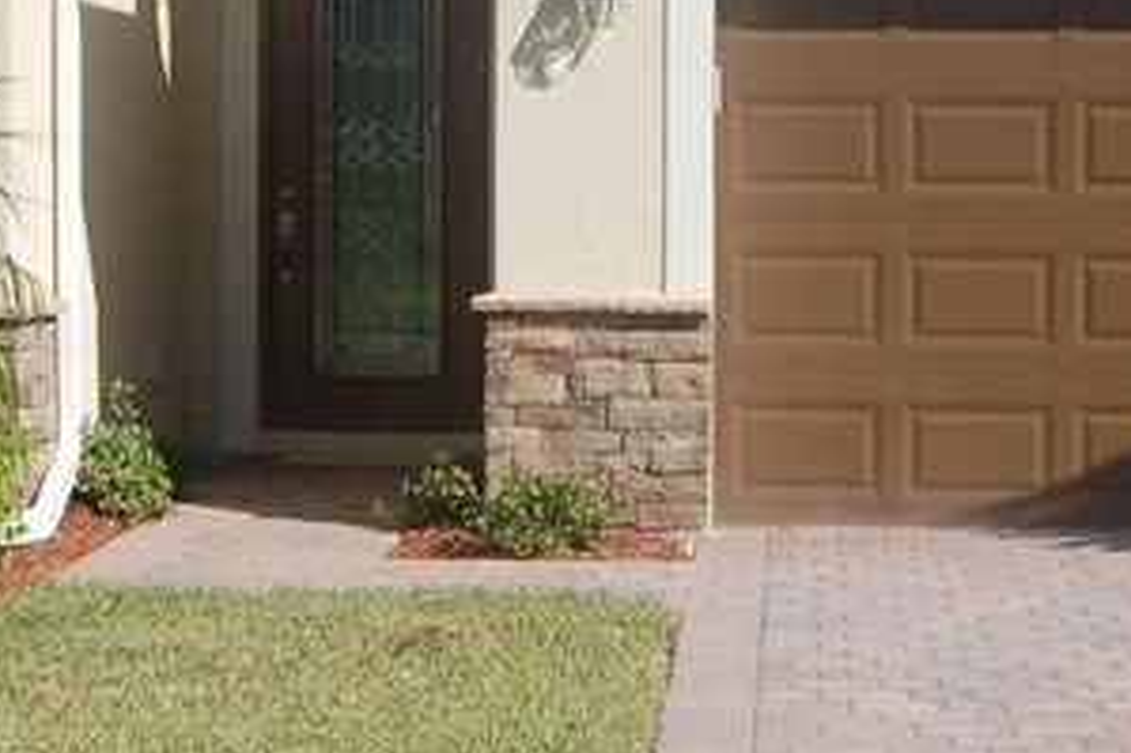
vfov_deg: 11.4
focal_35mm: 120
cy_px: 197
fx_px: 3768
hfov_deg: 17.1
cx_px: 634
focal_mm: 22
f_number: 10
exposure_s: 1/400
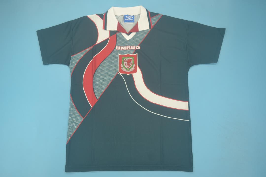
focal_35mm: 36
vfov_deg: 36.9
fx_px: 266
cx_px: 133
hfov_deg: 53.1
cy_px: 88
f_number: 4
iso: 200
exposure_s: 1/80
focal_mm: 24
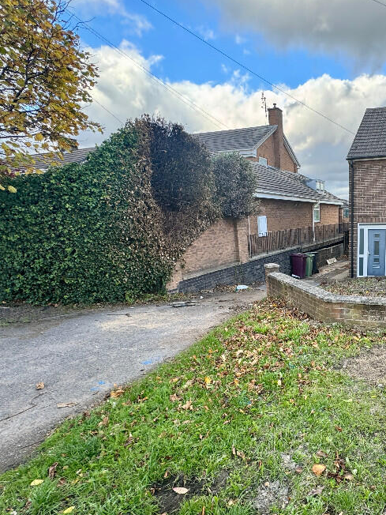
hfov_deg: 55.6
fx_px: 327
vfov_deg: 75.8
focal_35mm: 22
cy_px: 300
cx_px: 322
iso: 40
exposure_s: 1/102
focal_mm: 2.22
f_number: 2.2
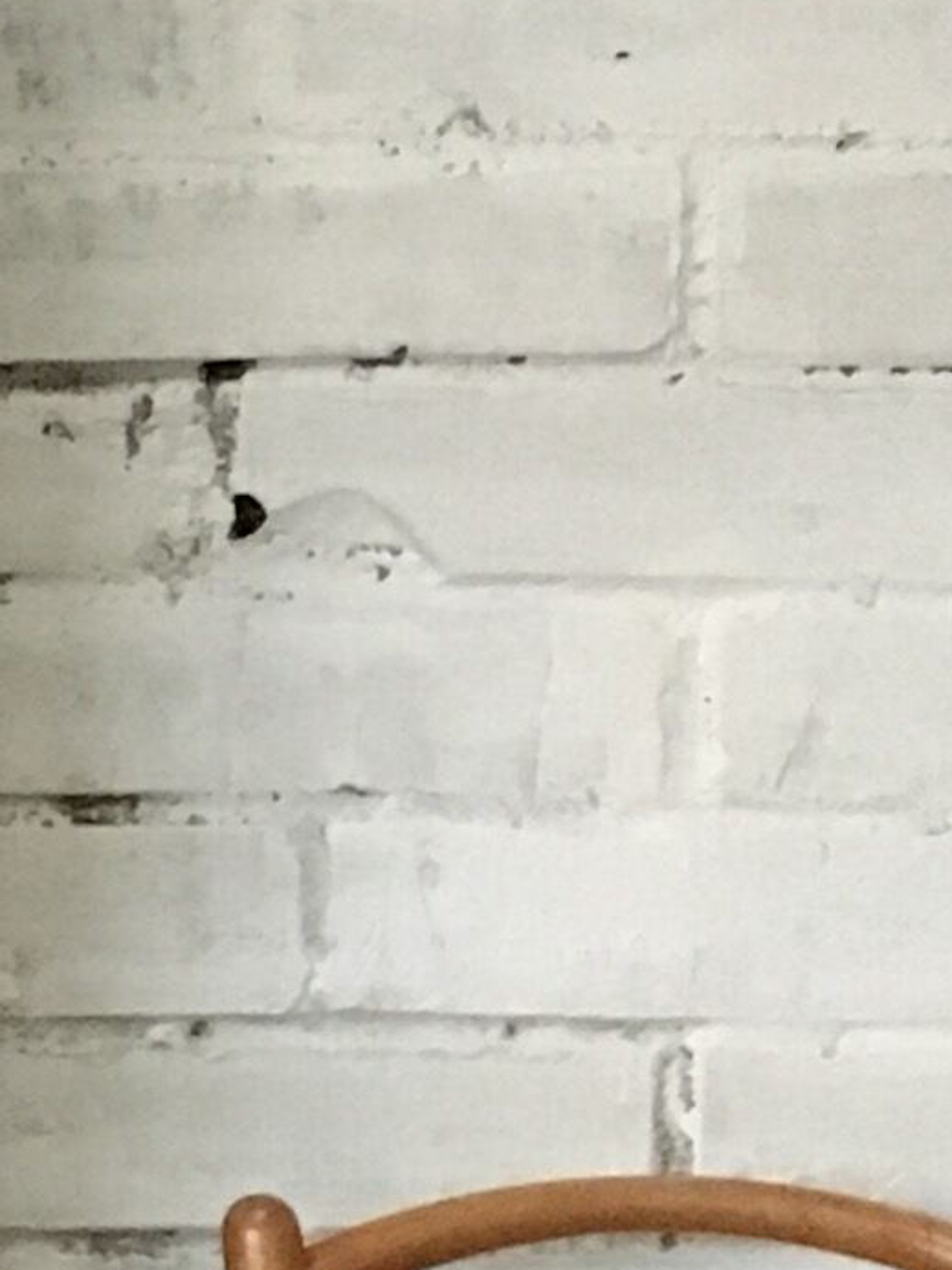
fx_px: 6197
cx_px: -1203
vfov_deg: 11.7
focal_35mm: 169
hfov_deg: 8.2
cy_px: 681
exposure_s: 1/17
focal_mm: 4.15
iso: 400
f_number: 2.2
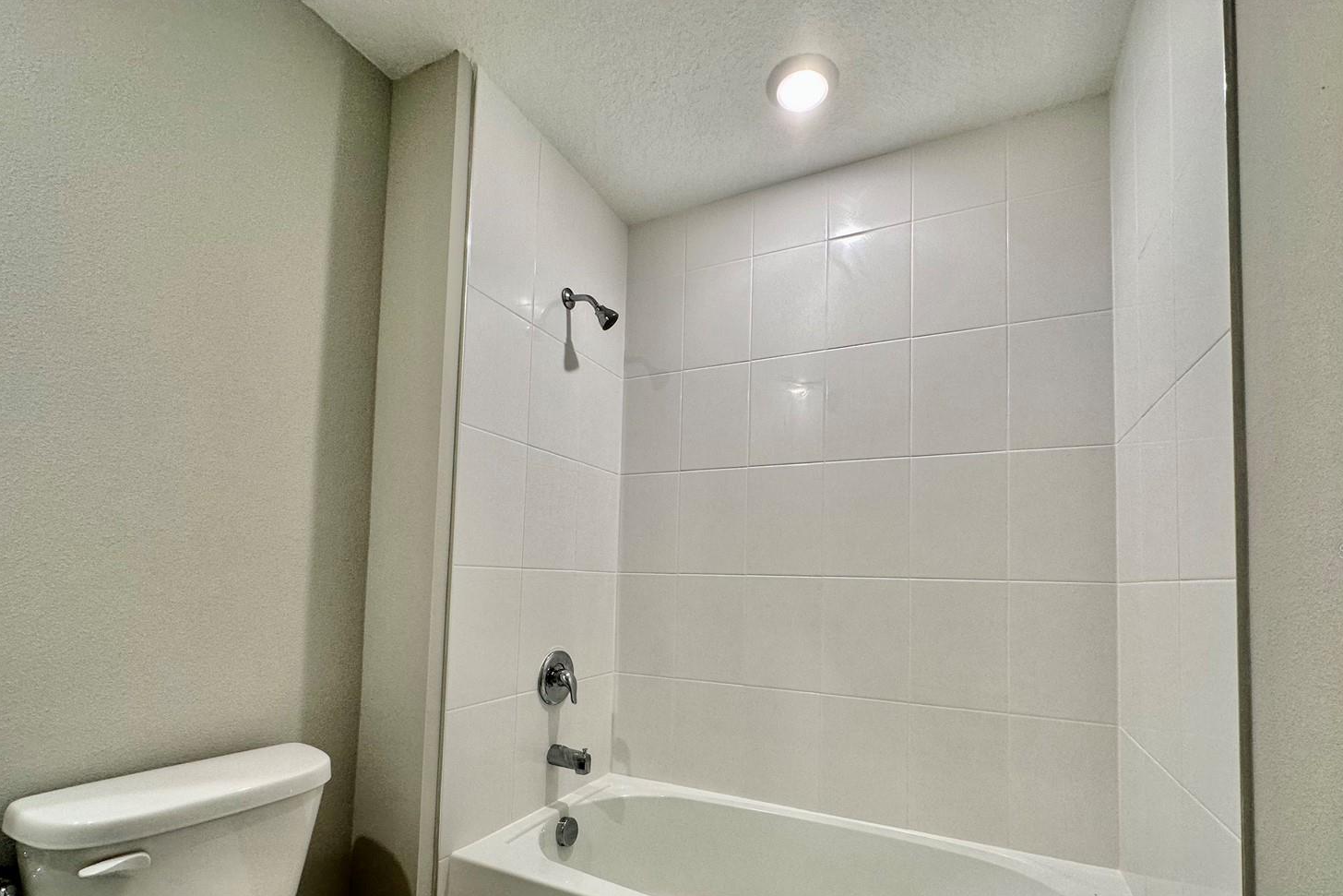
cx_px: 688
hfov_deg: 96.7
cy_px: 551
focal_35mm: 16
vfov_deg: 72.7
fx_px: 597
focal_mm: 2.22
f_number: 2.2
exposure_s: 1/120
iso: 125
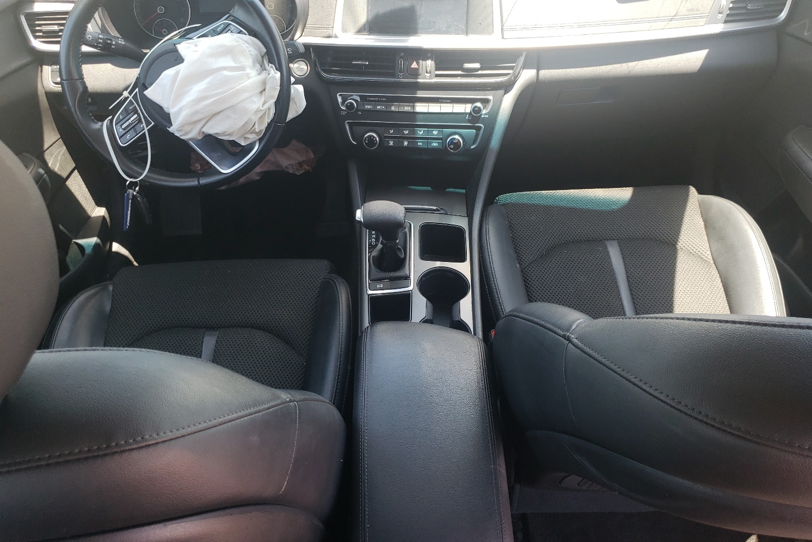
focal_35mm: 29
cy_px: 246
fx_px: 654
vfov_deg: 44.9
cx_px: 413
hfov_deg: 63.6
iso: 50
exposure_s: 1/125
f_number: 1.5
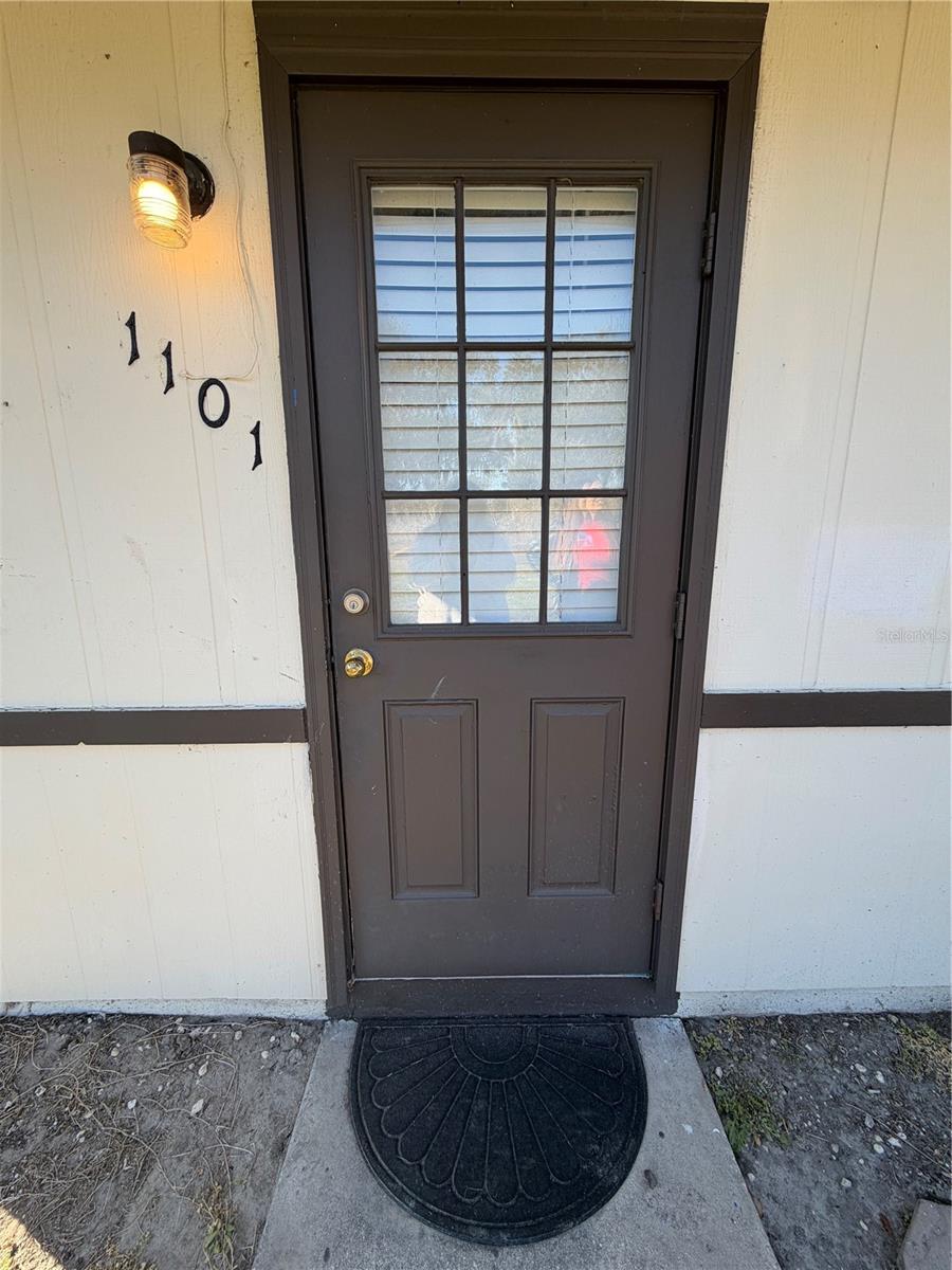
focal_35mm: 14
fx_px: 513
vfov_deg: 102.1
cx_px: 476
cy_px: 635
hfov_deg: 85.7
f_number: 2.2
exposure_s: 1/120
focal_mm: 2.22
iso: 20
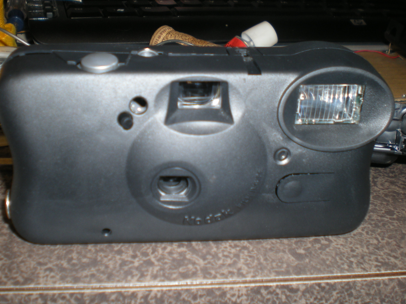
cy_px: 152
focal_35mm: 48
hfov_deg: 39.7
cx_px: 200
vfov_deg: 30.3
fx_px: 563
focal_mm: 6.3
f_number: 3.1
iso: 64
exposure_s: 1/60
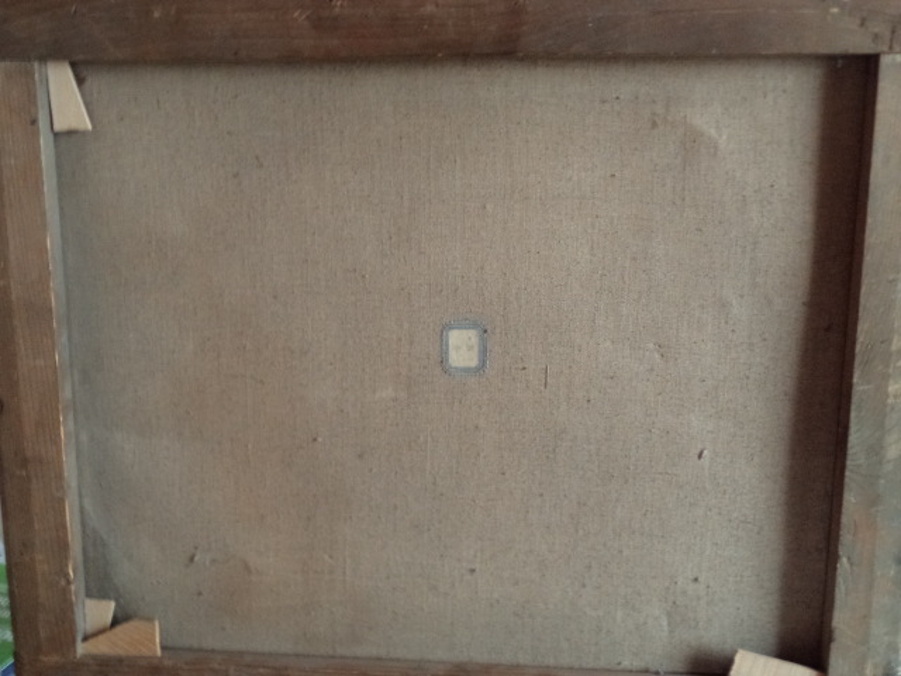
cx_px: 450
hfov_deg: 47.9
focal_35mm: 39
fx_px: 1015
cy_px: 338
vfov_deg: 36.8
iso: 800
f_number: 4
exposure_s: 1/15
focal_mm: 6.9
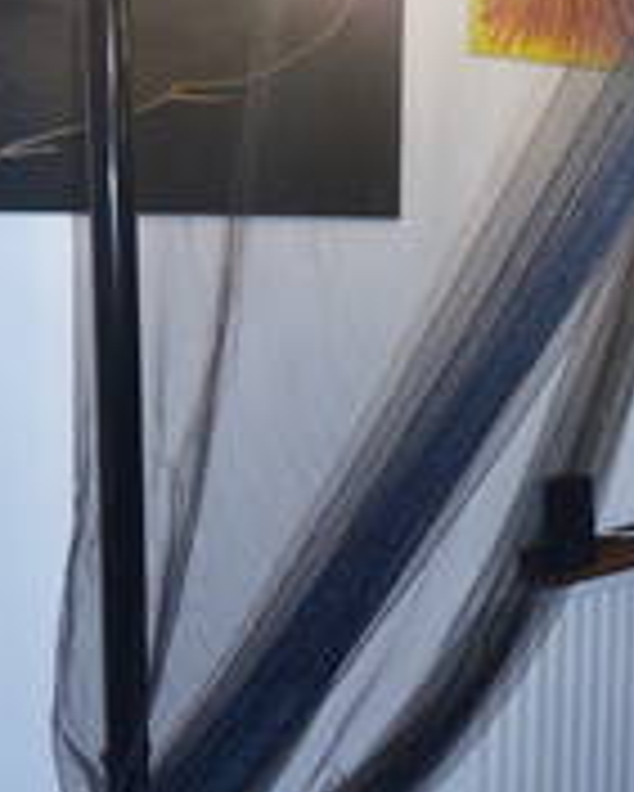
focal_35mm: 50
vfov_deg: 37.2
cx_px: 549
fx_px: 1172
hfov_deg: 29.3
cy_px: 320
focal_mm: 5.23
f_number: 1.8
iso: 500
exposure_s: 1/50
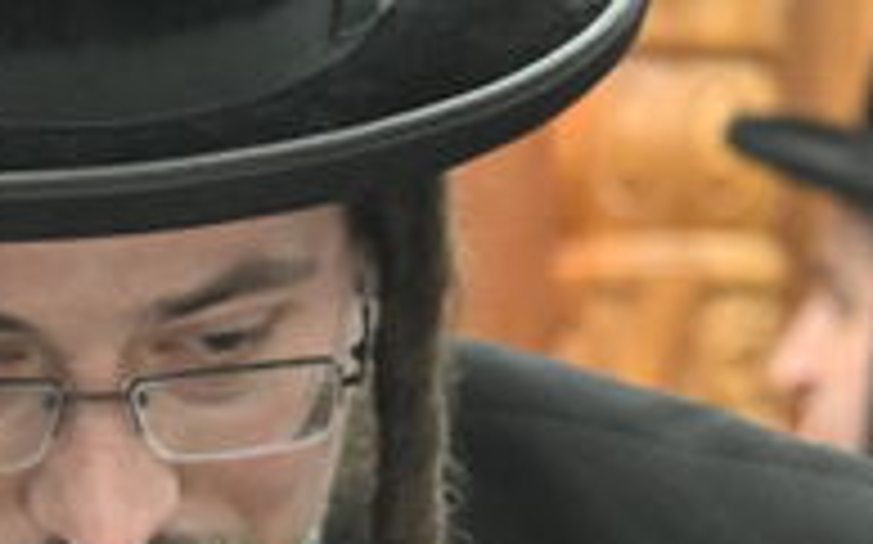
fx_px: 11390
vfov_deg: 2.7
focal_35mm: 479
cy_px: 1774
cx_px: 454
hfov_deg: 4.4
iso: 2000
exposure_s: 1/200
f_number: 5.6
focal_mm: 65
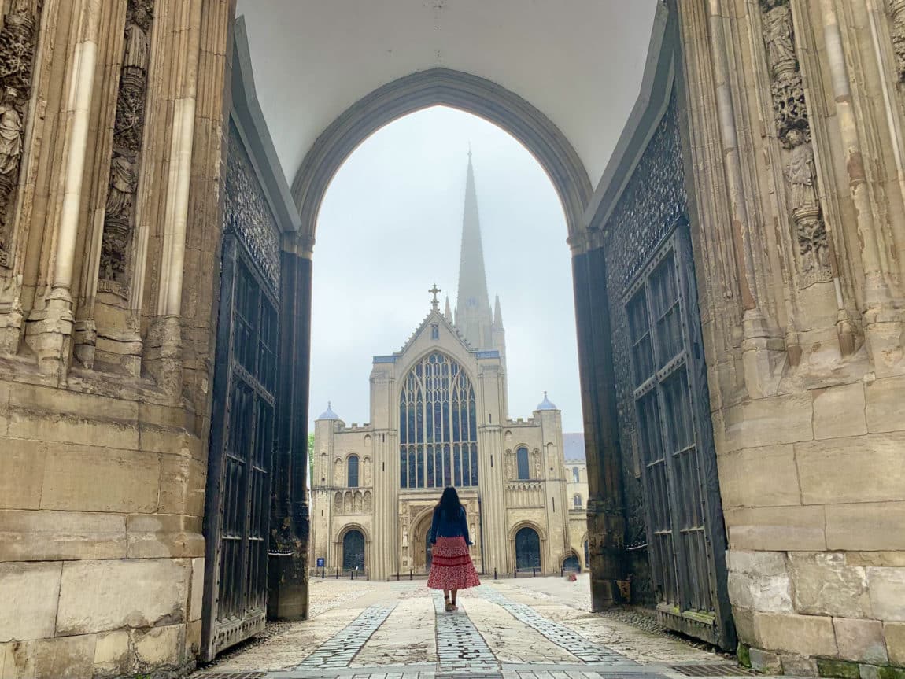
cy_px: 340
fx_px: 680
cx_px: 452
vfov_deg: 53.1
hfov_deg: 67.3
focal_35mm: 26
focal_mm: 4.25
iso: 25
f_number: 1.8
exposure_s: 1/954
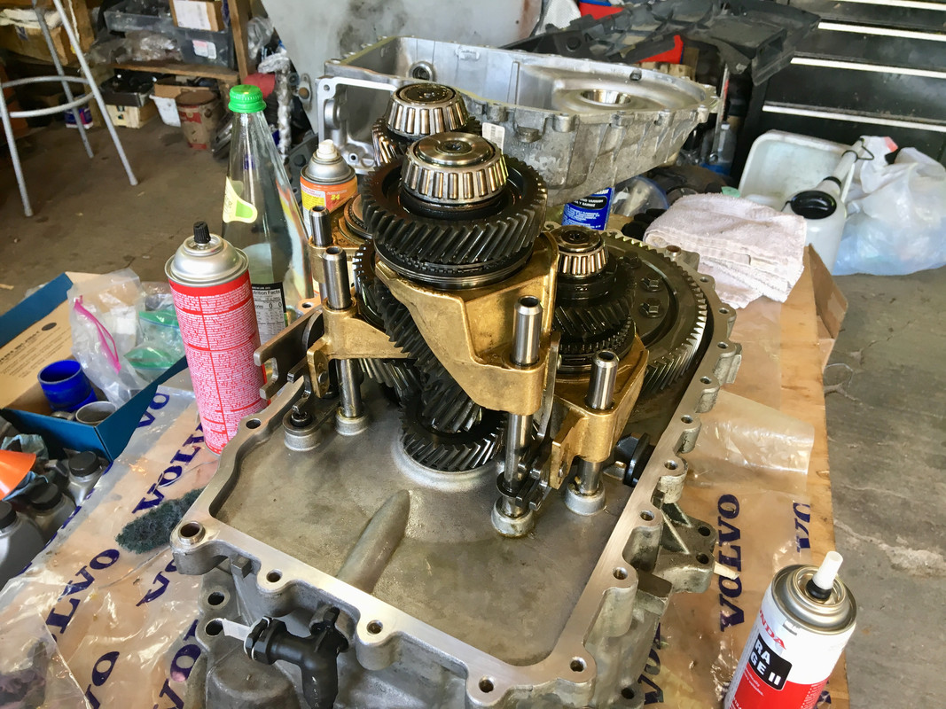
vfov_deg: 48.2
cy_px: 354
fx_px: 792
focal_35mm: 29
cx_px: 473
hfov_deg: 61.7
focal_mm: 4.15
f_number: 2.2
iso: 50
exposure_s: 1/30
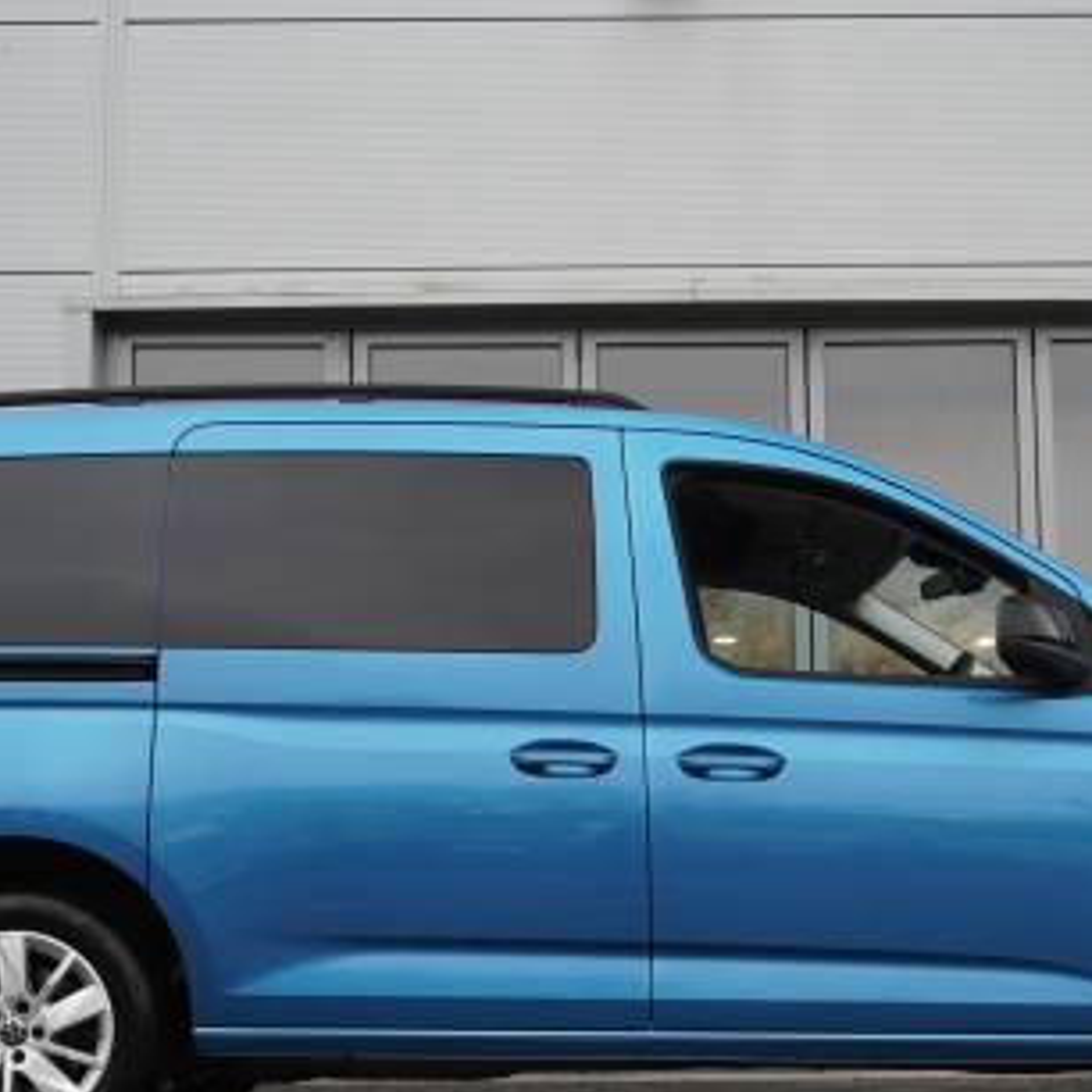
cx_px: 625
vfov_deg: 26.7
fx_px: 2284
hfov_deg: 26.9
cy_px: 746
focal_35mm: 64
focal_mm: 24
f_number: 4
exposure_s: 1/200
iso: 500
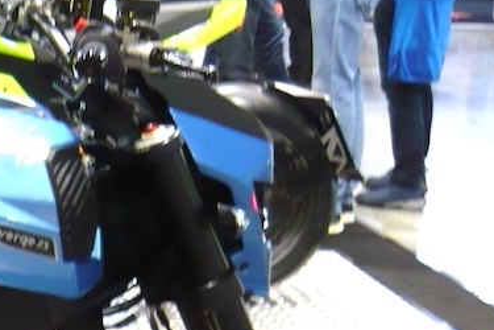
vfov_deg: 11.2
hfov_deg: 15.7
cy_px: 498
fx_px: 1605
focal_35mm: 117
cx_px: -314
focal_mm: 5.5
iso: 200
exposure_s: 1/30
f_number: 2.8
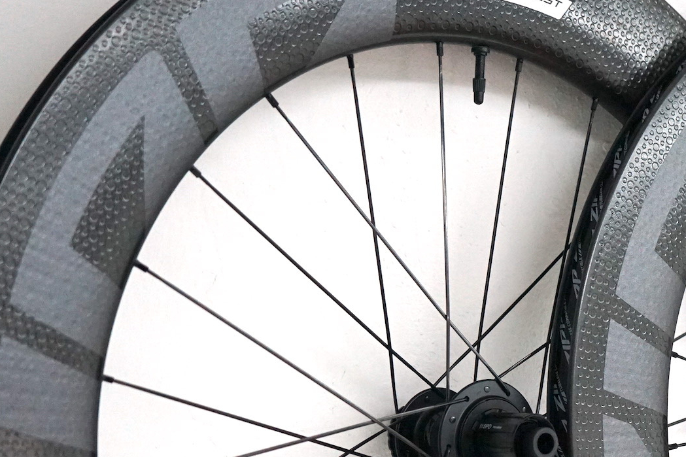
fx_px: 1562
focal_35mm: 82
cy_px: 427
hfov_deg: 24.2
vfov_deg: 16.4
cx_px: 596
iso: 3200
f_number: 4.5
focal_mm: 41
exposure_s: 1/160
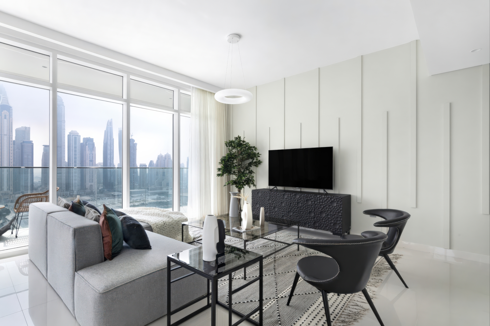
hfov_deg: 96.7
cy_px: 163
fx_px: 218
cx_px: 245
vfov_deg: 73.7
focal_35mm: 16
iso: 250
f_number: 22
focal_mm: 11
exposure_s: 1/6
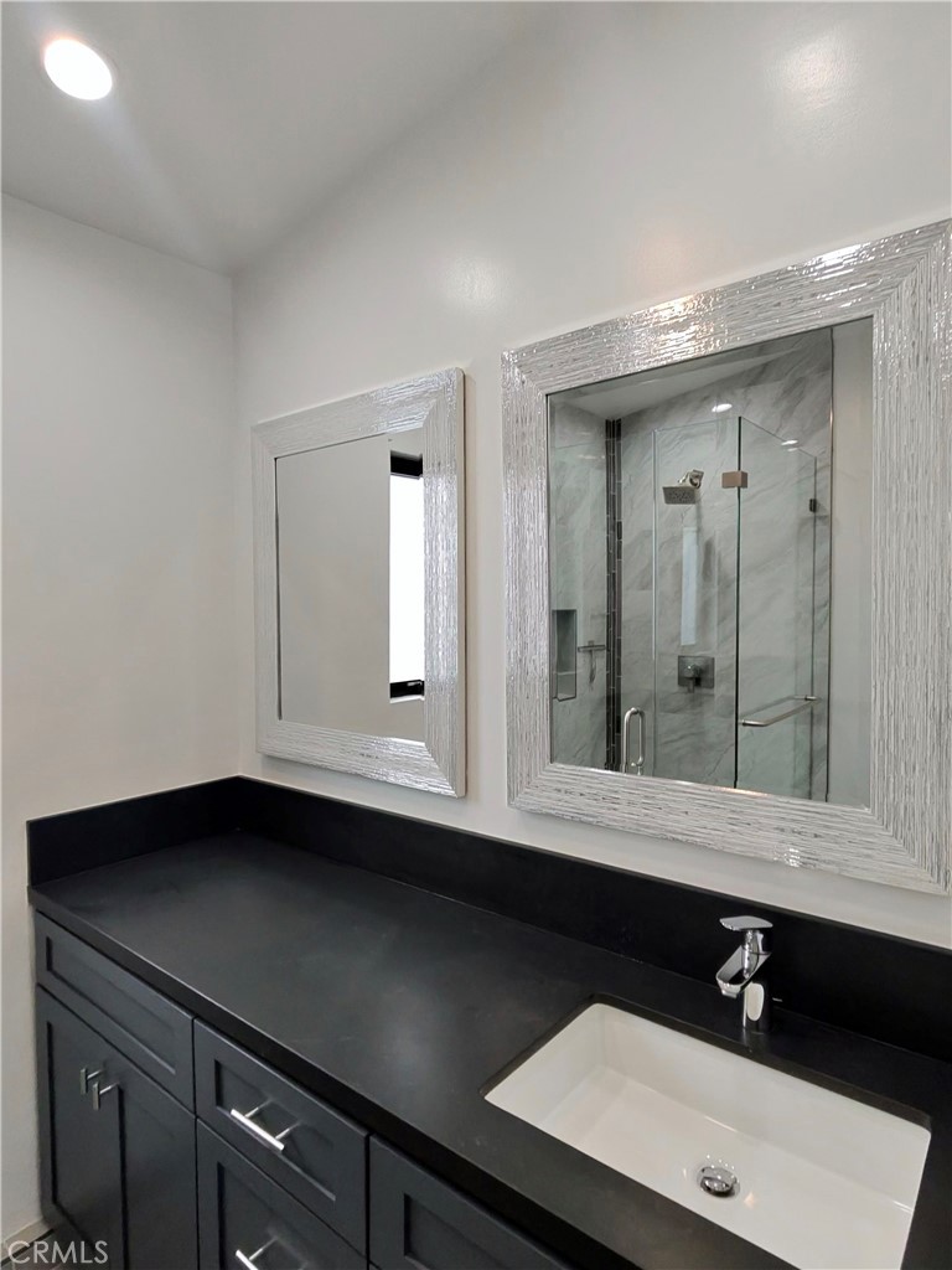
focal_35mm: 13
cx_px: 476
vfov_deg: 106.2
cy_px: 635
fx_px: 477
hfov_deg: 89.9
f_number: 2.2
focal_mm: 2.24
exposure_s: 1/120
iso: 230
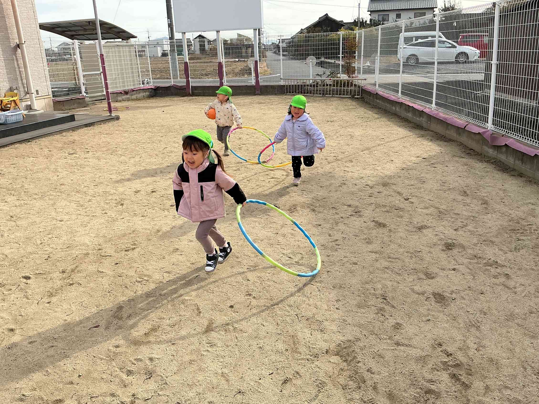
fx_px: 452
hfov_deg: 61.7
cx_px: 270
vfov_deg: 48.2
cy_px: 202
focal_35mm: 29
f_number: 1.8
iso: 25
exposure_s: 1/1098
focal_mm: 3
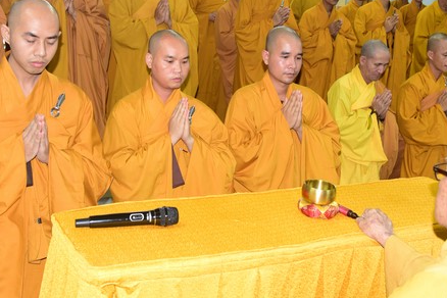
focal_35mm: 52
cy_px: 104
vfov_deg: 25.9
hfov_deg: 38.1
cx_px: 250
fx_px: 646
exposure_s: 1/40
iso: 1600
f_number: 5.6
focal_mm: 35
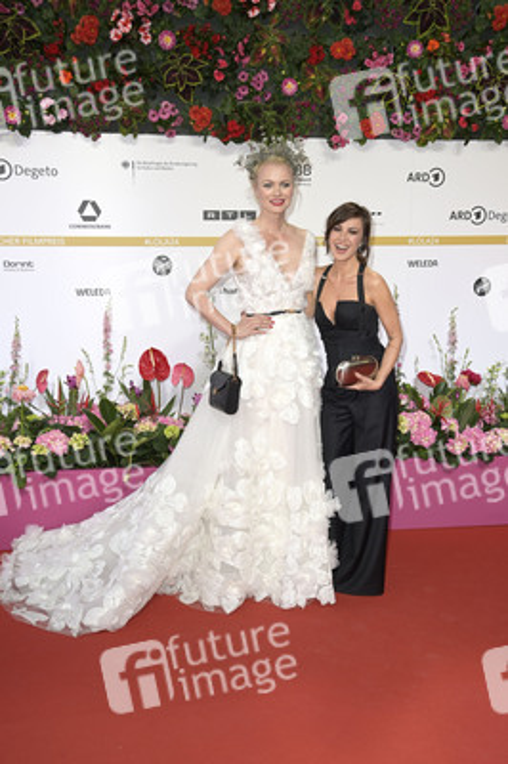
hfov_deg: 35.0
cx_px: 254
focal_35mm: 38
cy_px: 382
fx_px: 806
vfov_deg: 50.7
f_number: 5
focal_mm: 38
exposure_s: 1/250
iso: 640
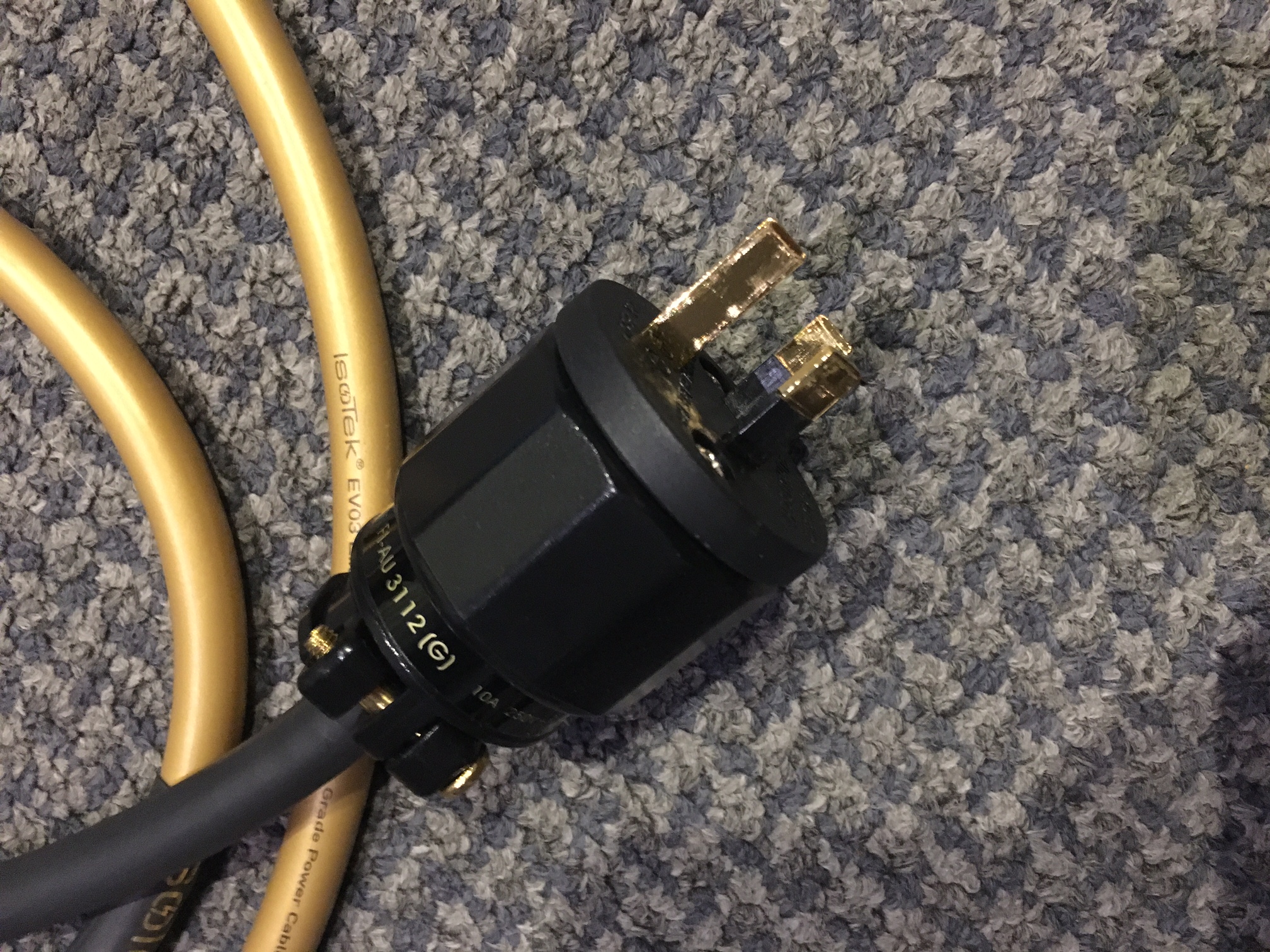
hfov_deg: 61.7
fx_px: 1064
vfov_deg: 48.2
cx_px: 635
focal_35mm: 29
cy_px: 476
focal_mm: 4.15
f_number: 2.2
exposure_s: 1/17
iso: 500
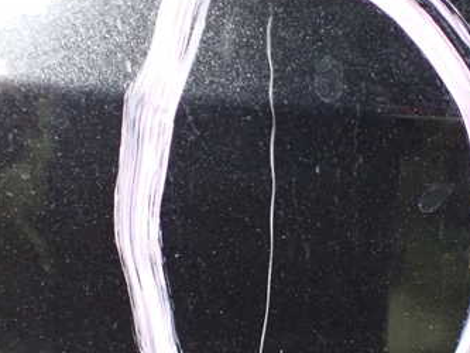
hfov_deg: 35.4
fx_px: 733
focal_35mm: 54
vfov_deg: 26.9
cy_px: 230
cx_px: 282
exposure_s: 1/30
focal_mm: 5.4
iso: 1250
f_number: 2.3
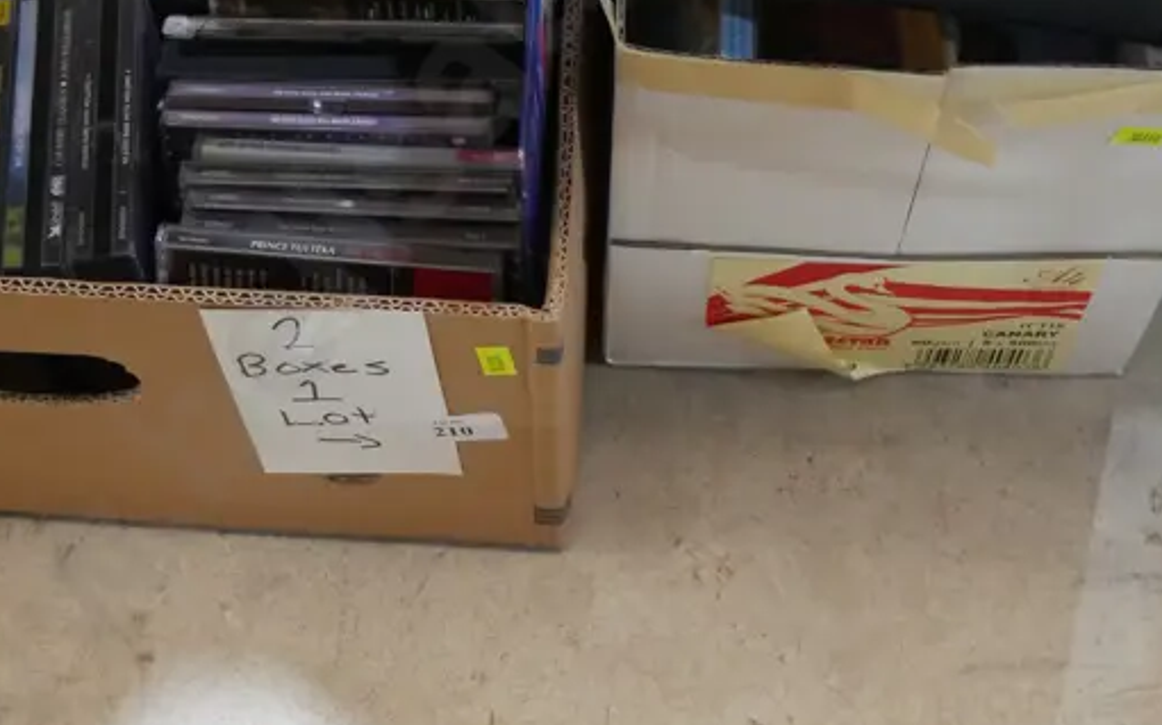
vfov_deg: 18.6
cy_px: -23
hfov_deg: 30.2
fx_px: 2153
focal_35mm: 68
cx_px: 551
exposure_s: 1/60
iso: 2500
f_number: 3.6
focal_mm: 16
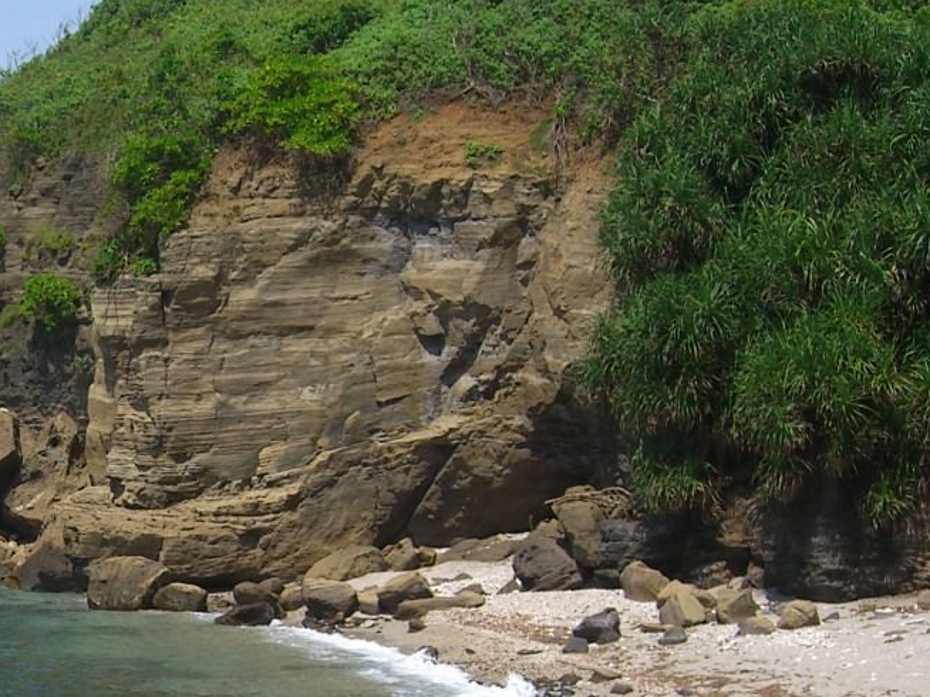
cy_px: 634
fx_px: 2498
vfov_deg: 15.7
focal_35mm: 93
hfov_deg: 20.3
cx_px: -50
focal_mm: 7.9
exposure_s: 1/250
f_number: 8
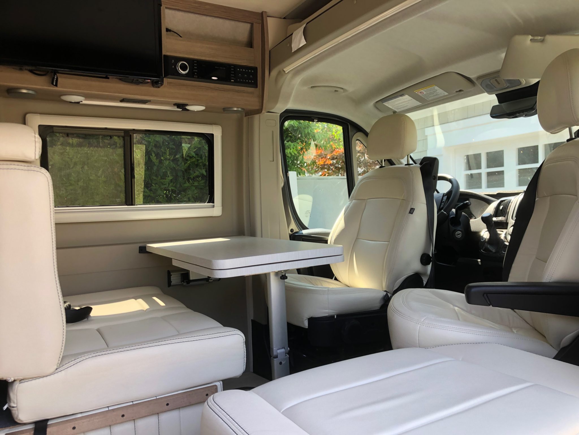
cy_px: 218
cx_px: 290
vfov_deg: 49.7
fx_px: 468
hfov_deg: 63.4
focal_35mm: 28
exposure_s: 1/127
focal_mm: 3.99
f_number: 1.8
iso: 20
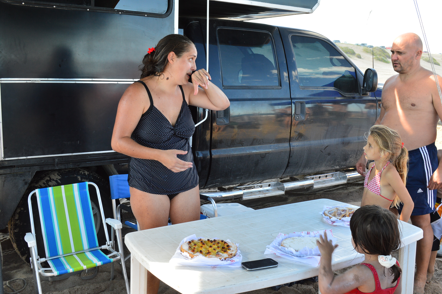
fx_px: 442
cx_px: 221
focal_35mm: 36
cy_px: 147
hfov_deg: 53.2
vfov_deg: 36.8
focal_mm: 24
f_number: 8
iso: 400
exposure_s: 1/80
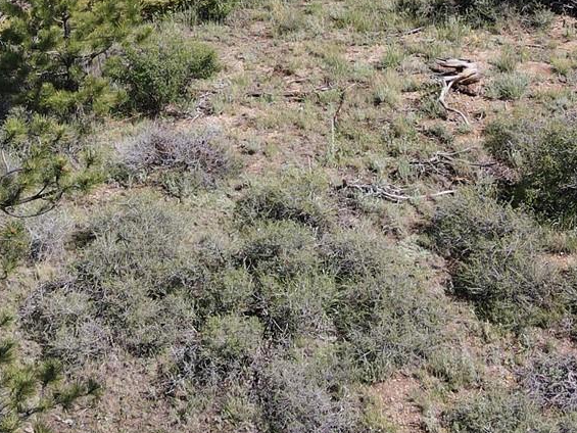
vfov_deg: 20.9
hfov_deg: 28.5
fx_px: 1134
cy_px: -4
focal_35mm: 68
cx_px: 305
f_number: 2.8
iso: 100
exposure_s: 1/400
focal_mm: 4.5
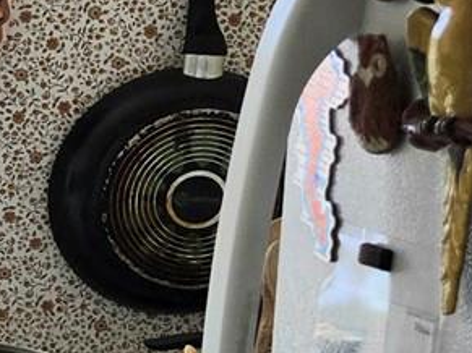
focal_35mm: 162
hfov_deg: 9.3
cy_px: 279
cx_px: -998
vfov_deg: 9.1
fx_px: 2208
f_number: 1.8
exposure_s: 1/263
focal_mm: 5.4
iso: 25
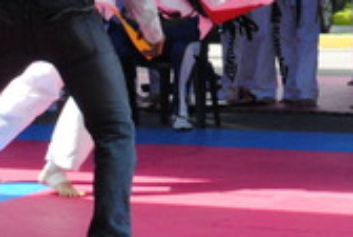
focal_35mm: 194
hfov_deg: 10.6
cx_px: 223
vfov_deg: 7.0
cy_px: -168
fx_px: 1907
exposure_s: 1/400
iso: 800
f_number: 10
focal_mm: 34
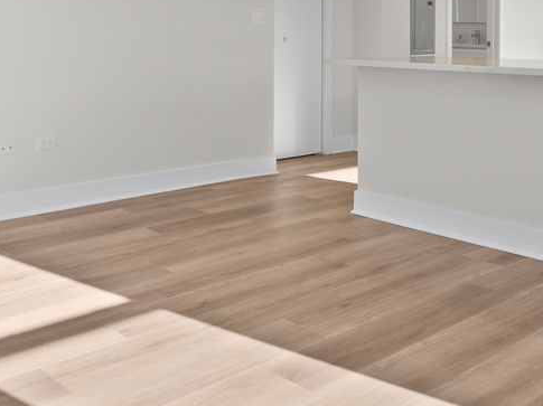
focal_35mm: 45
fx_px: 705
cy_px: -1
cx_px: 241
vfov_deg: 29.9
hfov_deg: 42.0
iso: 640
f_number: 7.1
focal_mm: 14
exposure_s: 1/30
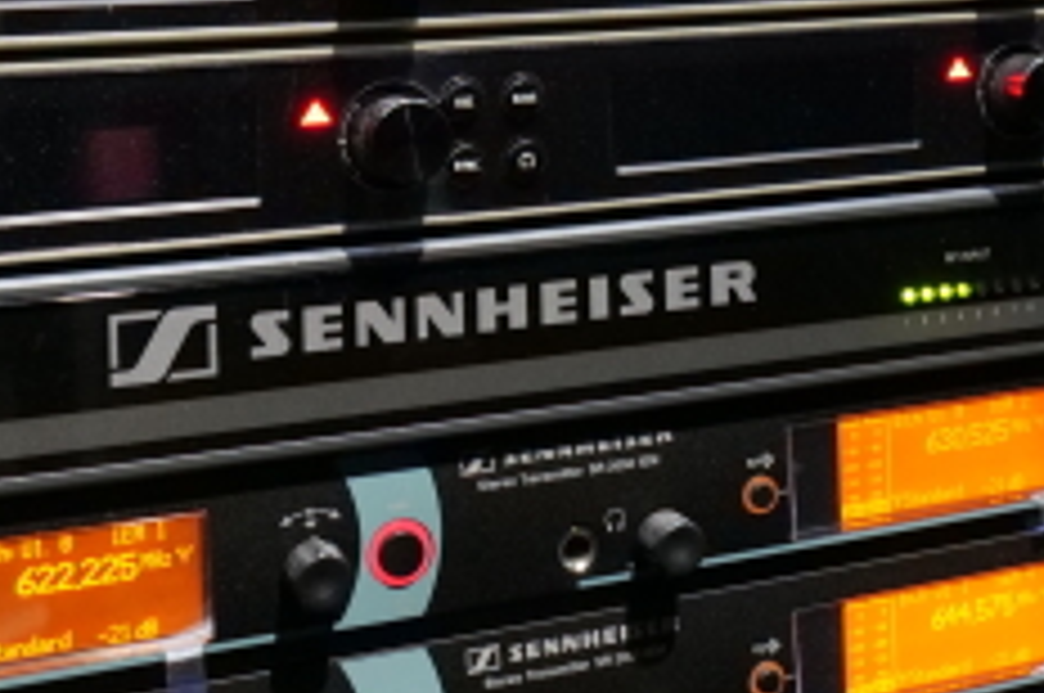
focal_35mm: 69
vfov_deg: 18.5
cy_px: -169
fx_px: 1998
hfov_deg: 28.5
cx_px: 878
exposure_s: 1/50
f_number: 6.3
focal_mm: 20
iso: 6400
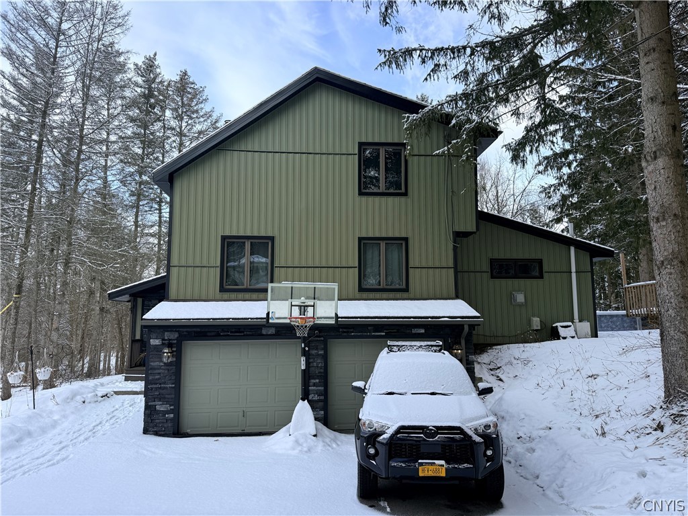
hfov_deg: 71.6
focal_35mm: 24
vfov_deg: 56.8
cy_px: 258
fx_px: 477
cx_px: 344
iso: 100
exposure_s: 1/3021
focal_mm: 6.76
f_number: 1.78
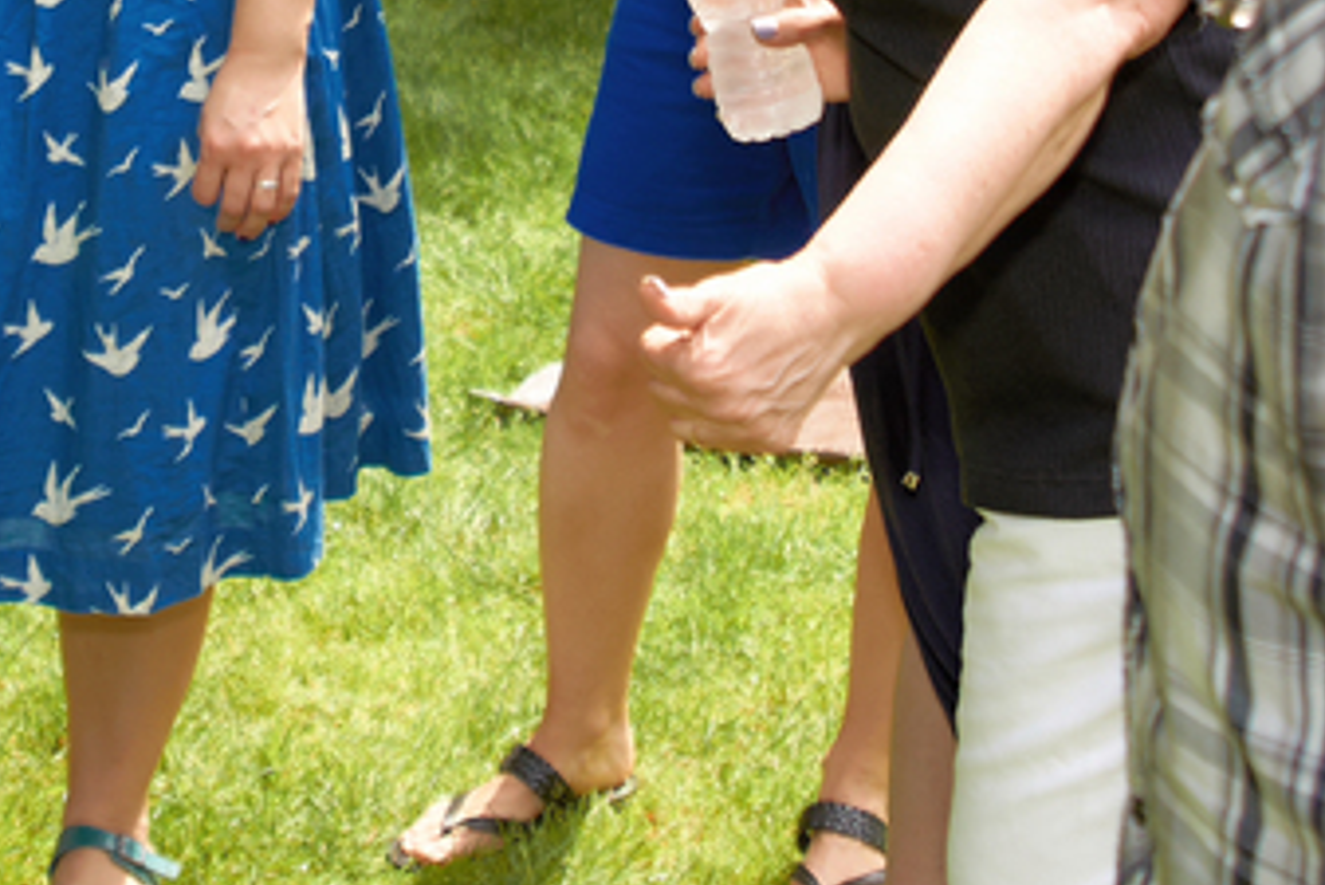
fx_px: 4602
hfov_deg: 16.2
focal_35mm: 125
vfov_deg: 10.8
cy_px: -118
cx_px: 220
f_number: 3.2
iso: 100
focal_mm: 26
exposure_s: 1/250
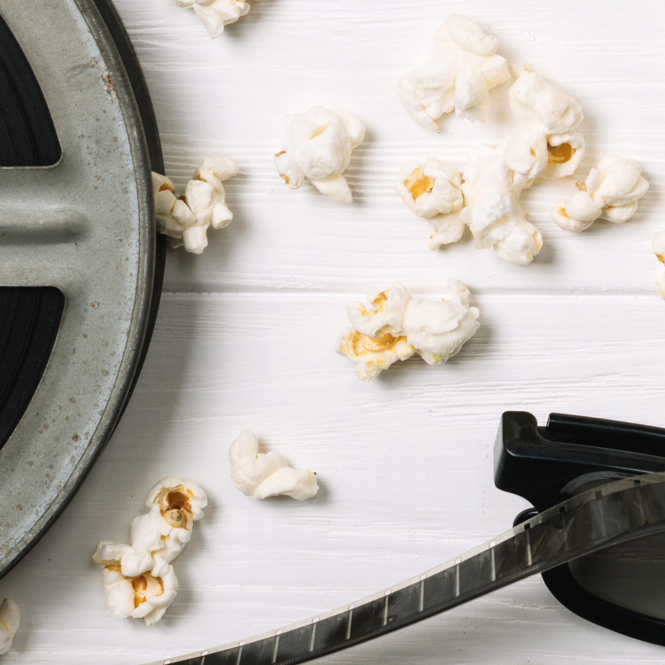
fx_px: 4086
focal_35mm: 188
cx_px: 546
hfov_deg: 9.3
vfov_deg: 9.2
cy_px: -190
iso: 100
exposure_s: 1/160
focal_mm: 50
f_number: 8
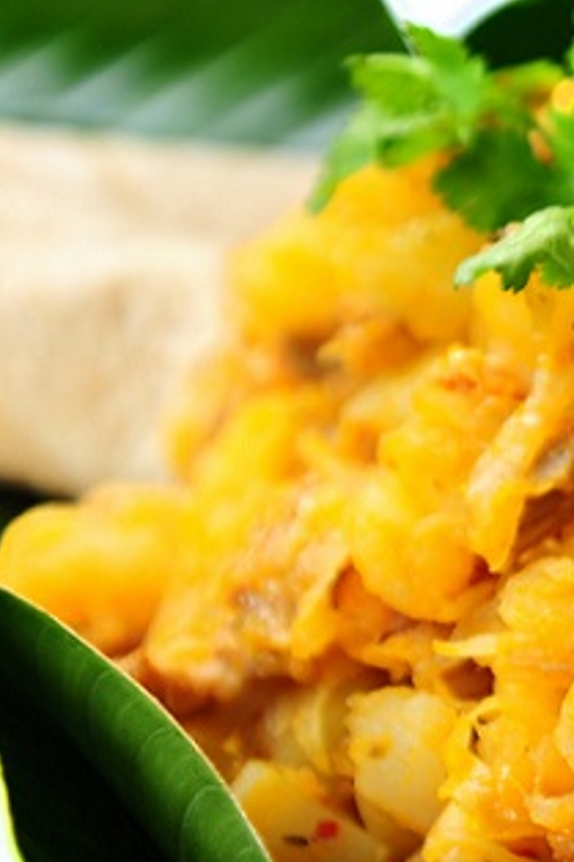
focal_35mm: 309
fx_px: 7398
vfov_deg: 6.7
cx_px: 1173
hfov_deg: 4.4
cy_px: 489
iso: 200
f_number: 5.6
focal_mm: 95
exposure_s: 1/100
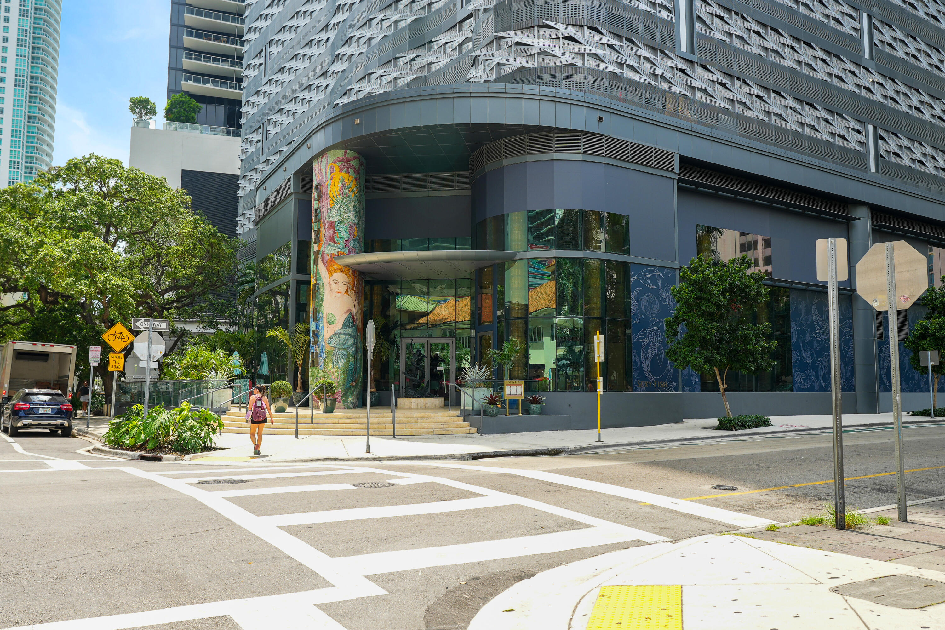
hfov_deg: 61.9
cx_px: 472
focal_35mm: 30
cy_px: 315
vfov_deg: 43.6
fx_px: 787
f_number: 5
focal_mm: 20
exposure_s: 1/100
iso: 100
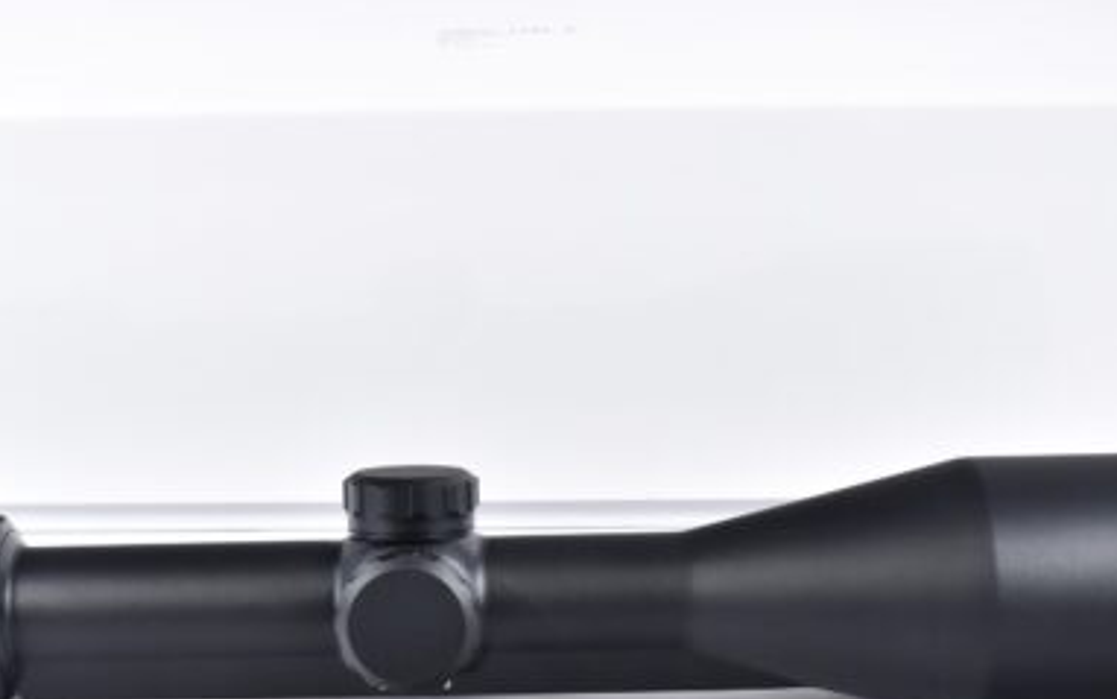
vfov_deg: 19.9
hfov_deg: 31.5
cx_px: 424
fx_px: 1973
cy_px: 532
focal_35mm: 65
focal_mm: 27
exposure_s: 1/40
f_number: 5
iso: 640
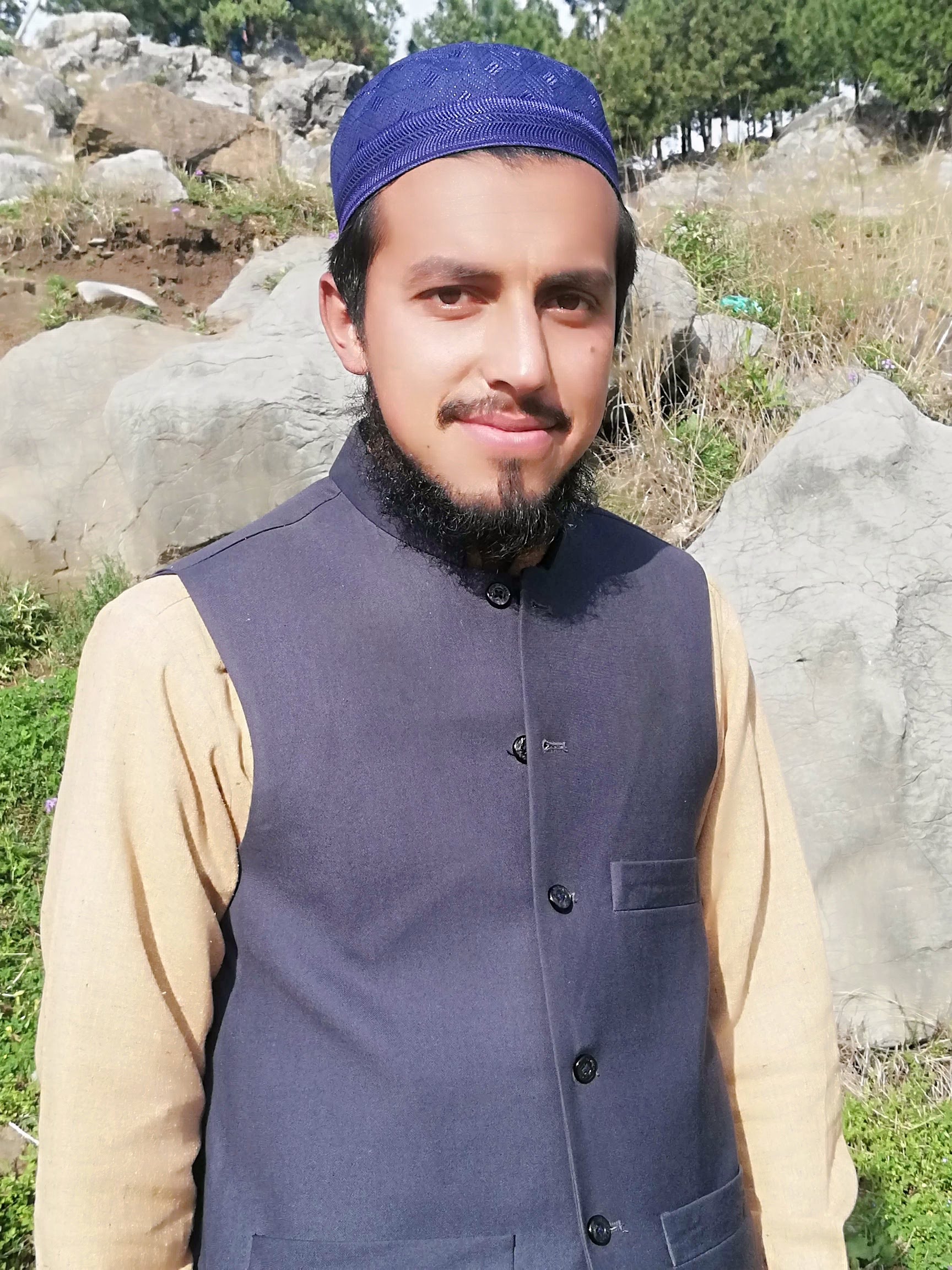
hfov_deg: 28.6
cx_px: 476
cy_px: 635
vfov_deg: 37.5
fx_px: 1870
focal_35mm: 51
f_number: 2.2
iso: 50
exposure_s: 1/594
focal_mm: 3.81
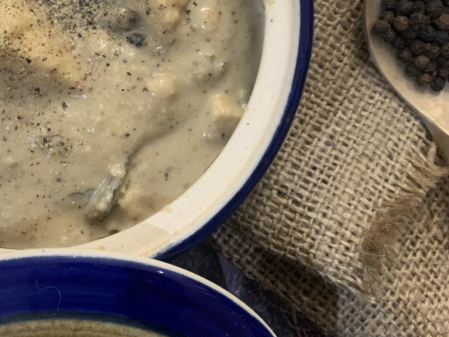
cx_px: 127
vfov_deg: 26.2
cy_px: 40
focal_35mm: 54
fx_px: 700
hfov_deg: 35.0
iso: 250
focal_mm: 4.25
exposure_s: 1/50
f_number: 1.8
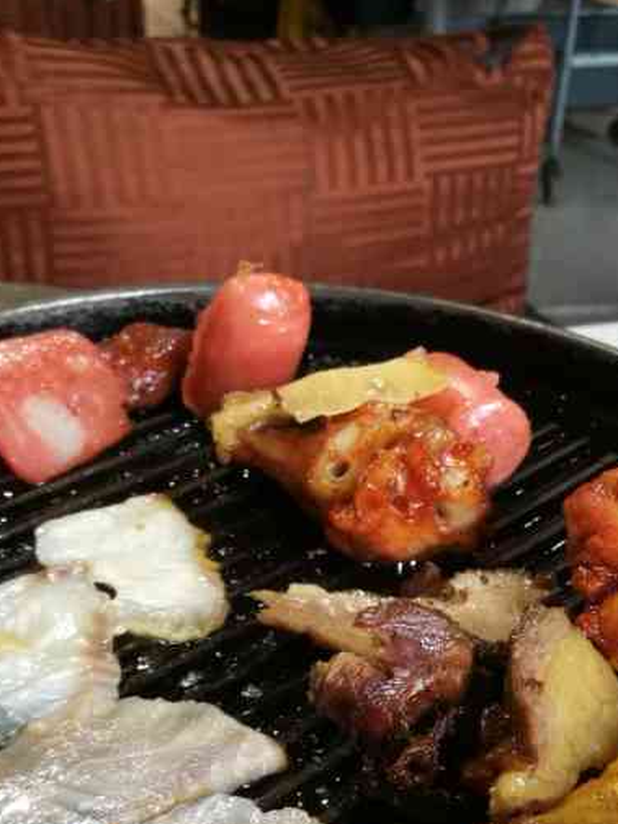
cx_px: 299
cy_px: 722
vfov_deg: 36.1
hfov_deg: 29.1
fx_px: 1190
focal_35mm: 50
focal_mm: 4.5
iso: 200
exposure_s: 1/33.3
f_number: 2.2
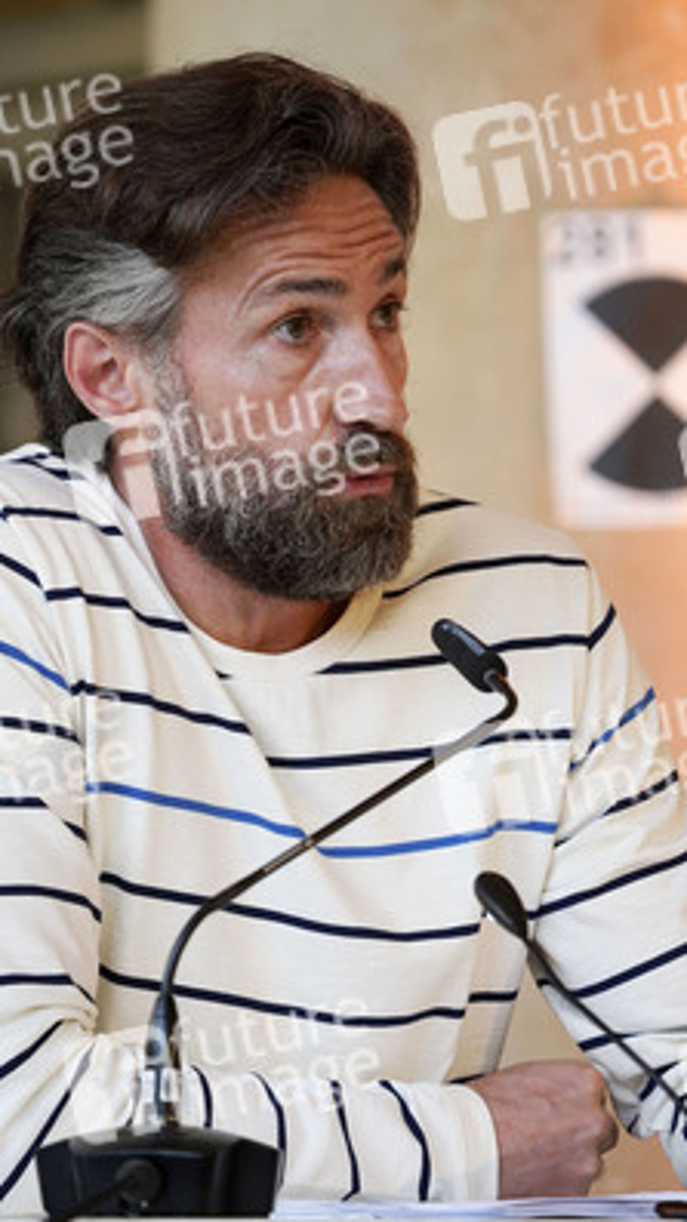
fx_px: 7392
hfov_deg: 5.3
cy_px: 609
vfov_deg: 9.5
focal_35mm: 228
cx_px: 311
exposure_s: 1/160
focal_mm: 216
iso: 1250
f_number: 6.3
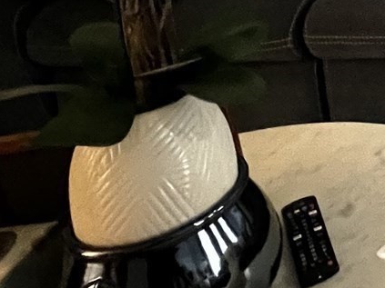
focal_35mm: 63
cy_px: -176
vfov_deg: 19.4
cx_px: 727
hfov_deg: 20.0
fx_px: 700
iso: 1000
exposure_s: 1/40
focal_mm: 1.57
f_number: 1.8
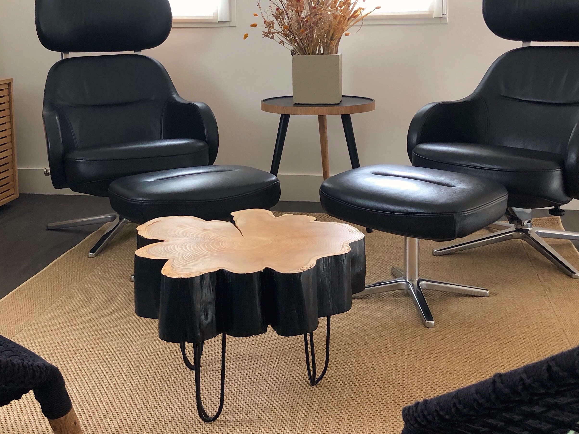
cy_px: 131
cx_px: 239
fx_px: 786
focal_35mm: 47
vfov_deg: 30.6
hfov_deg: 40.3
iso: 40
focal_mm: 3.99
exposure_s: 1/20
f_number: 1.8
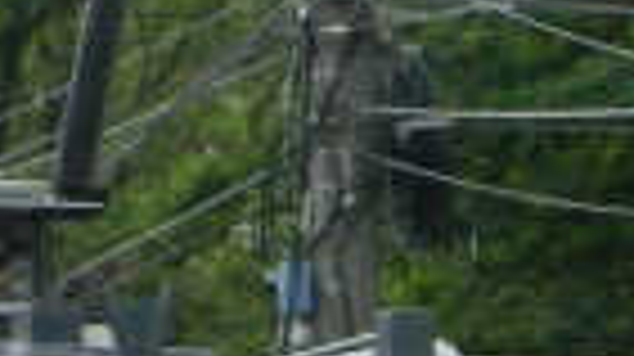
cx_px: -40
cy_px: 874
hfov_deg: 1.8
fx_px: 19986
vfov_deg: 1.0
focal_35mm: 1190
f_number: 4.9
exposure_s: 1/500
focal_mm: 27
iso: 160
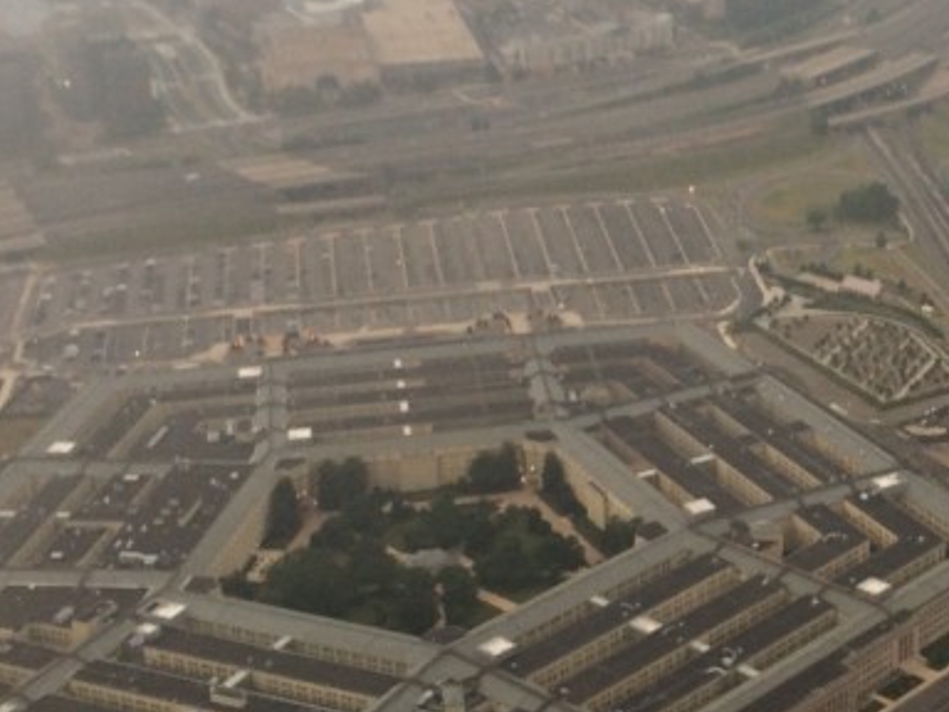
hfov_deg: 23.7
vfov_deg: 18.3
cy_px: 168
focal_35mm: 80
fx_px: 2193
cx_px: 867
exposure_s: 1/30
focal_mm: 4.12
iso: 50
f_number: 2.2
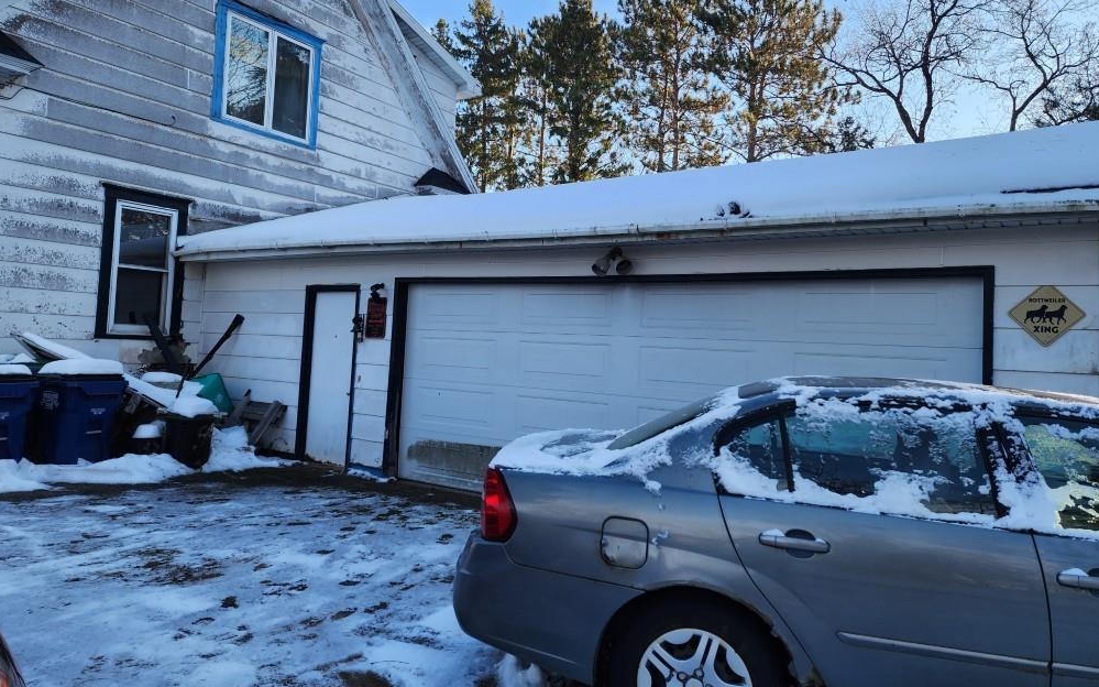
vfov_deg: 49.1
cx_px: 559
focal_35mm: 25
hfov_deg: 72.6
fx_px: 749
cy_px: 299
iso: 12
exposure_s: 1/245
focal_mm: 6.4
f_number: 1.8
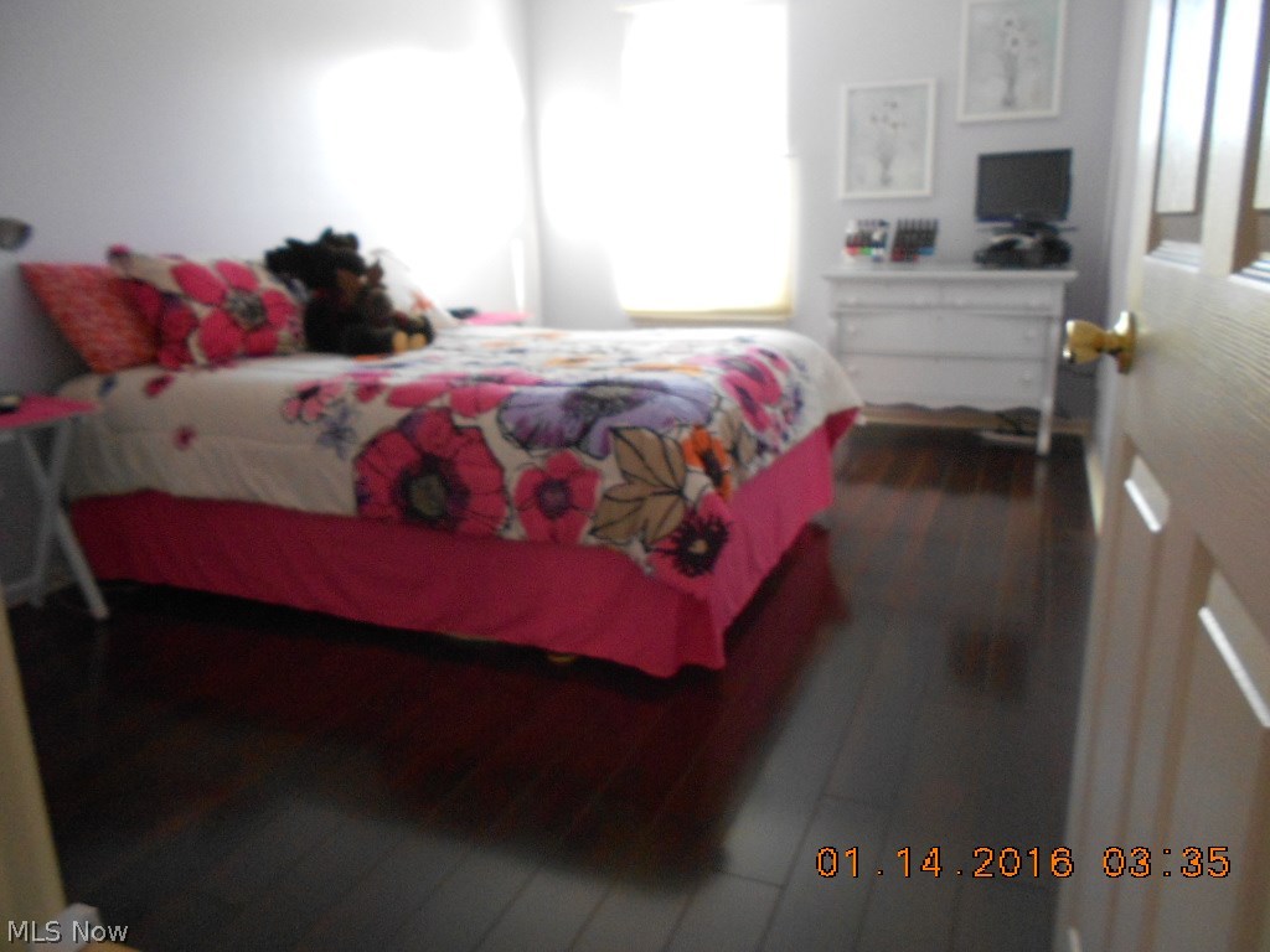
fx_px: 954
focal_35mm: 26
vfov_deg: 53.1
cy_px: 476
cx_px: 635
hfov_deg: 67.3
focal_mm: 4.6
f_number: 3.2
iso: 400
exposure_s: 1/30
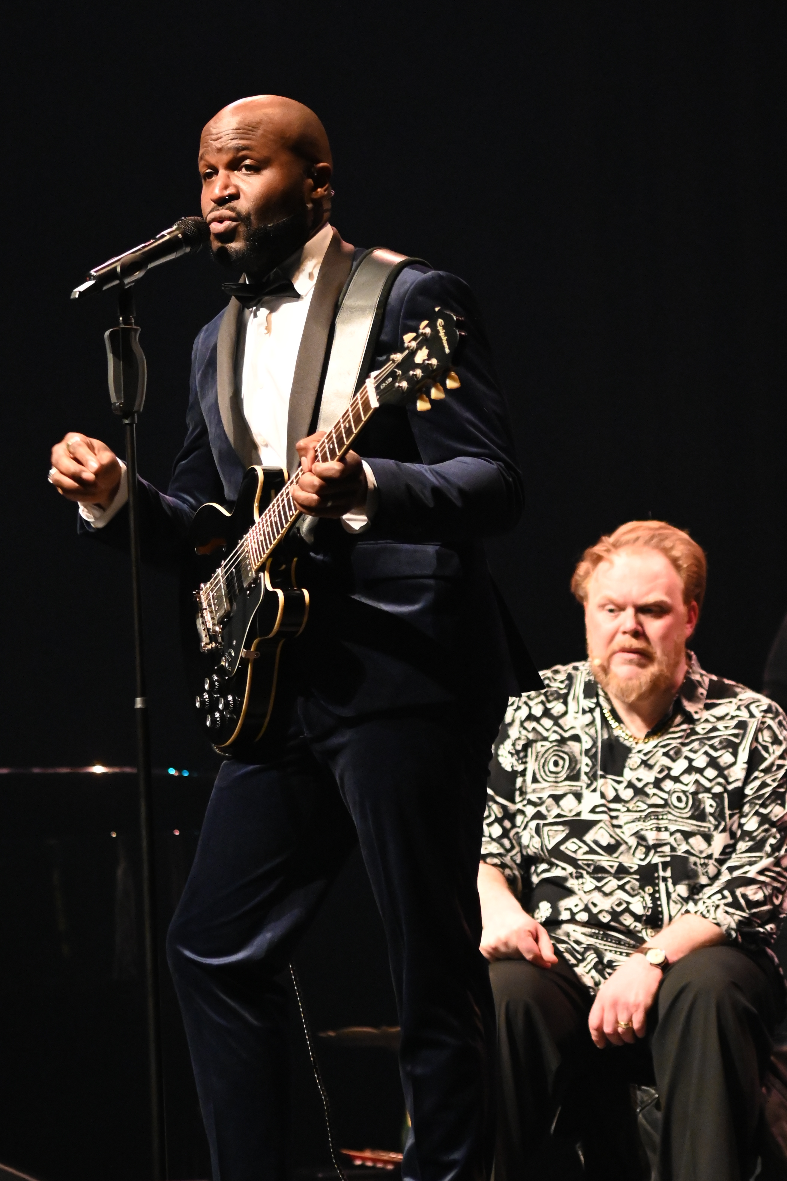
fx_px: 6000
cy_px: 590
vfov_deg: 11.2
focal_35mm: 183
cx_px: 394
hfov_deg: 7.5
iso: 10000
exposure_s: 1/200
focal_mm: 122
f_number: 4.2
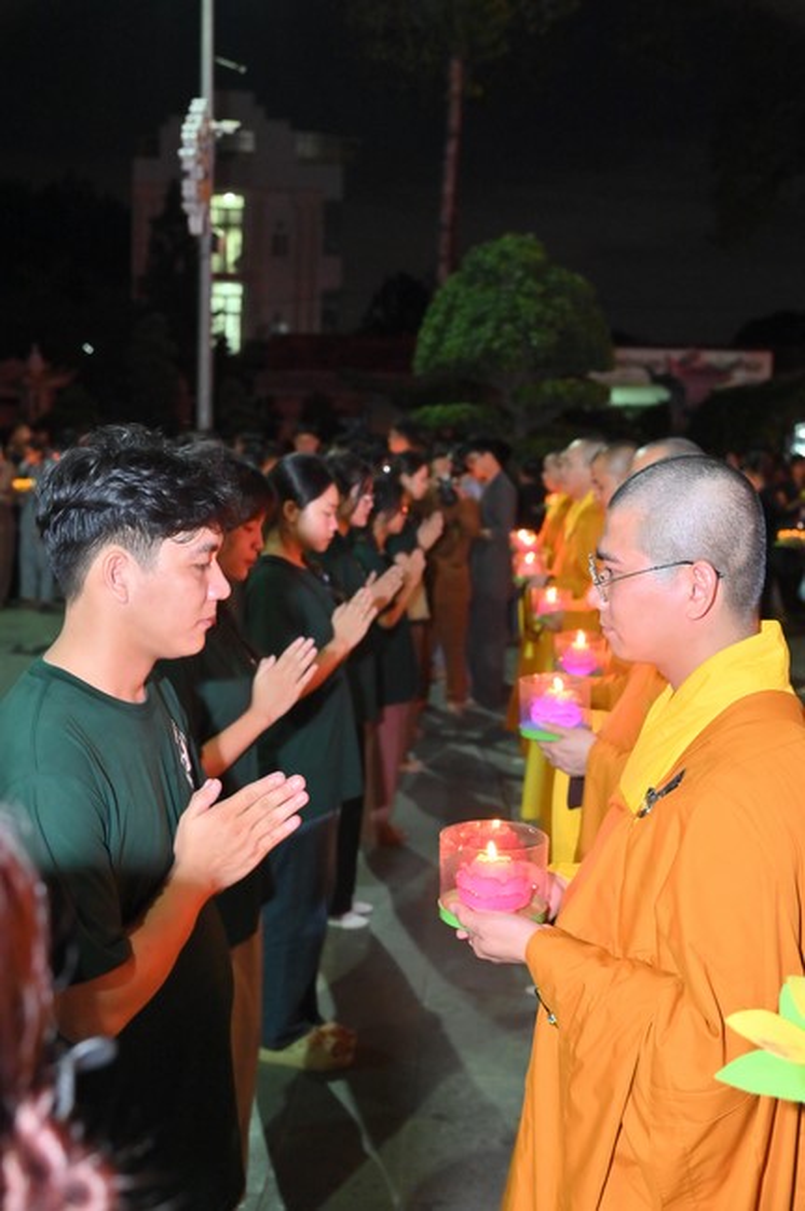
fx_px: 1344
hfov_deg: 33.3
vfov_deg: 48.5
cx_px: 402
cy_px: 606
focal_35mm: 40
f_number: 4.5
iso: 3200
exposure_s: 1/40
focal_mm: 40
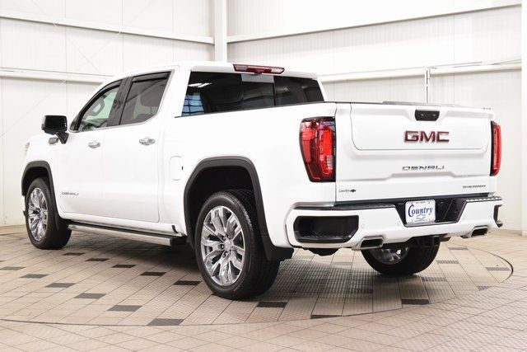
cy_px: 176
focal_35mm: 54
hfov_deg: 36.9
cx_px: 264
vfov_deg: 25.1
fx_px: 791
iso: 1600
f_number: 7.1
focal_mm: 36
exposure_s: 1/60
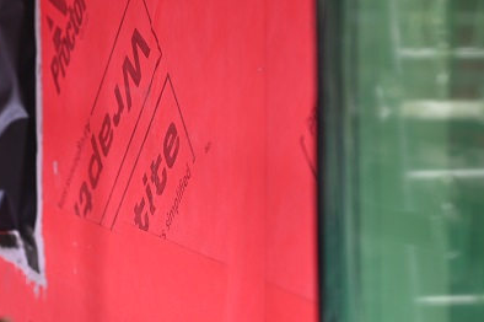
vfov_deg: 10.0
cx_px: 148
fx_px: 1827
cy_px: 63
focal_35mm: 136
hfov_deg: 15.1
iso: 250
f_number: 1.2
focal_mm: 50
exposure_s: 1/250
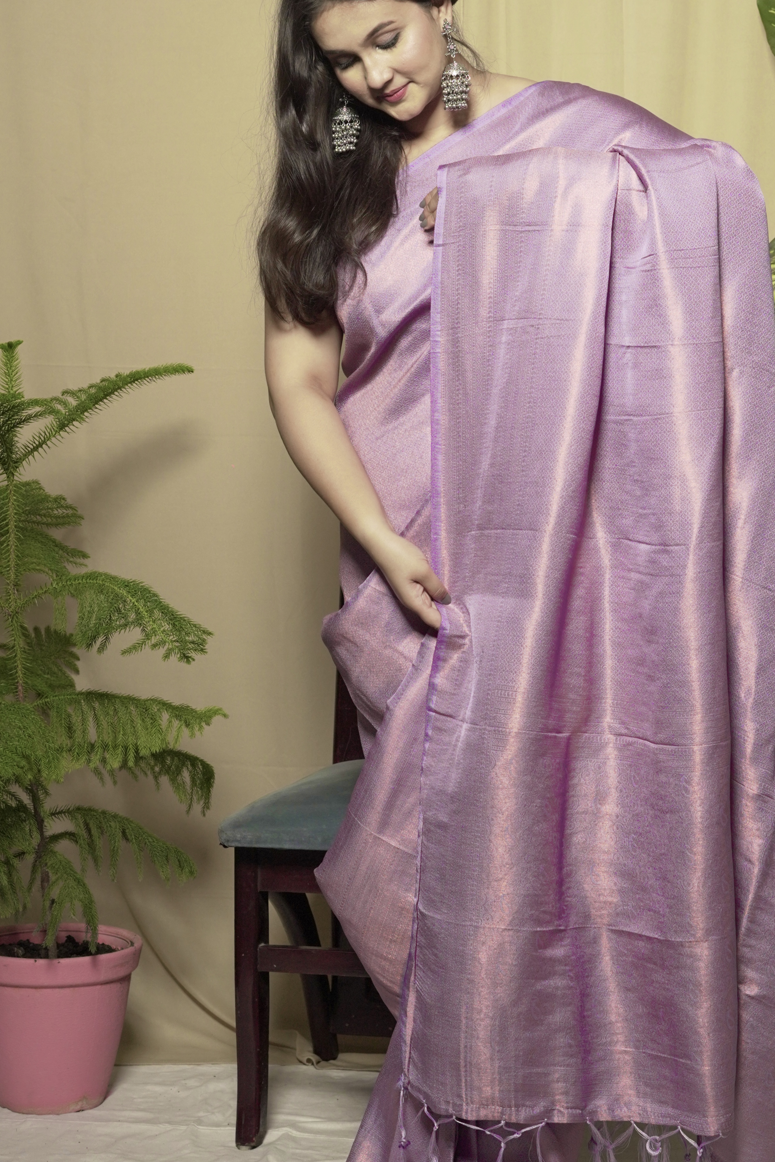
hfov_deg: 17.9
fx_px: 2454
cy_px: 483
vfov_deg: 26.6
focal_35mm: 76
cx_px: 410
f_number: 6.3
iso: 800
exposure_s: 1/160
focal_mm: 50
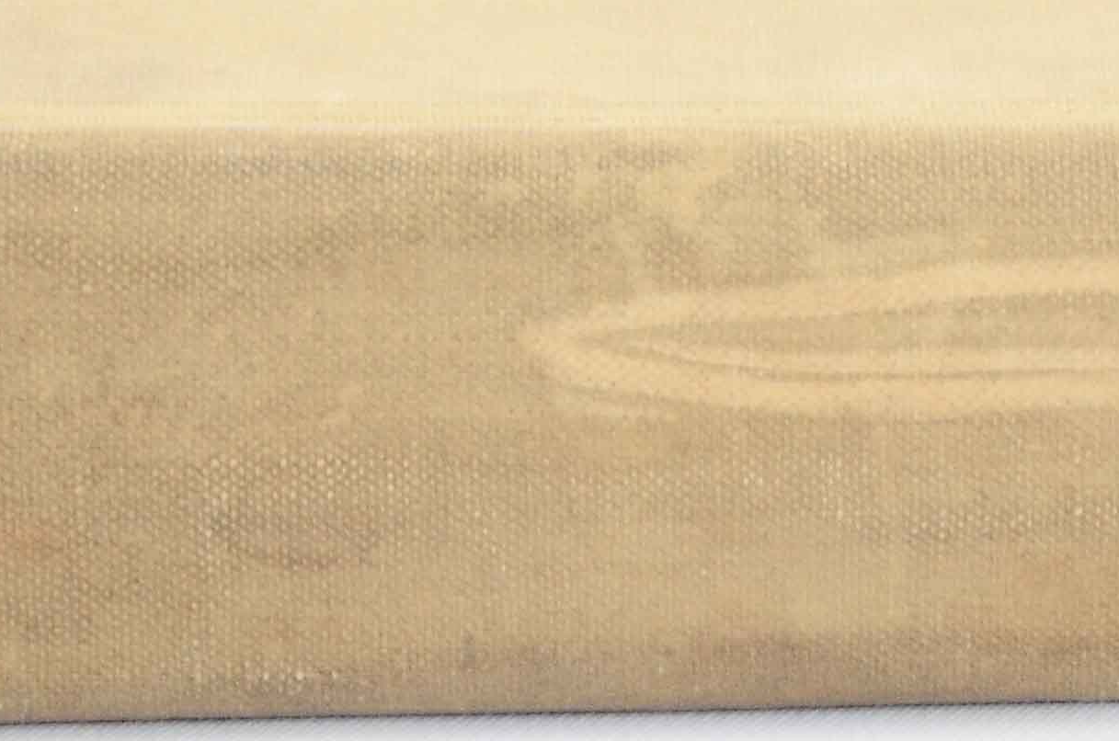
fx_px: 7537
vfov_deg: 5.6
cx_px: 1005
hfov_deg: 8.5
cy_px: 219
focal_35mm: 243
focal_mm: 40
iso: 400
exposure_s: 1/80
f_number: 11
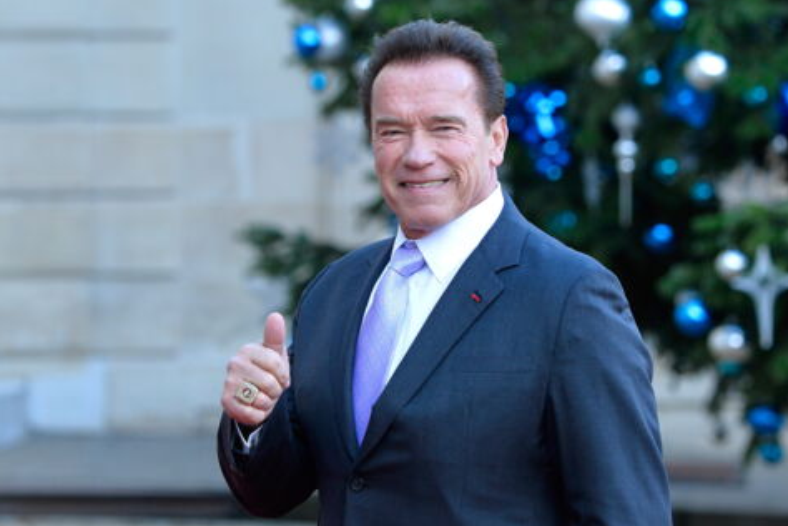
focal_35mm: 202
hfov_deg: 10.2
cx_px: 395
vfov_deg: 6.8
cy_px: 262
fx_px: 4421
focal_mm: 200
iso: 1000
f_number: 5.3
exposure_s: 1/250
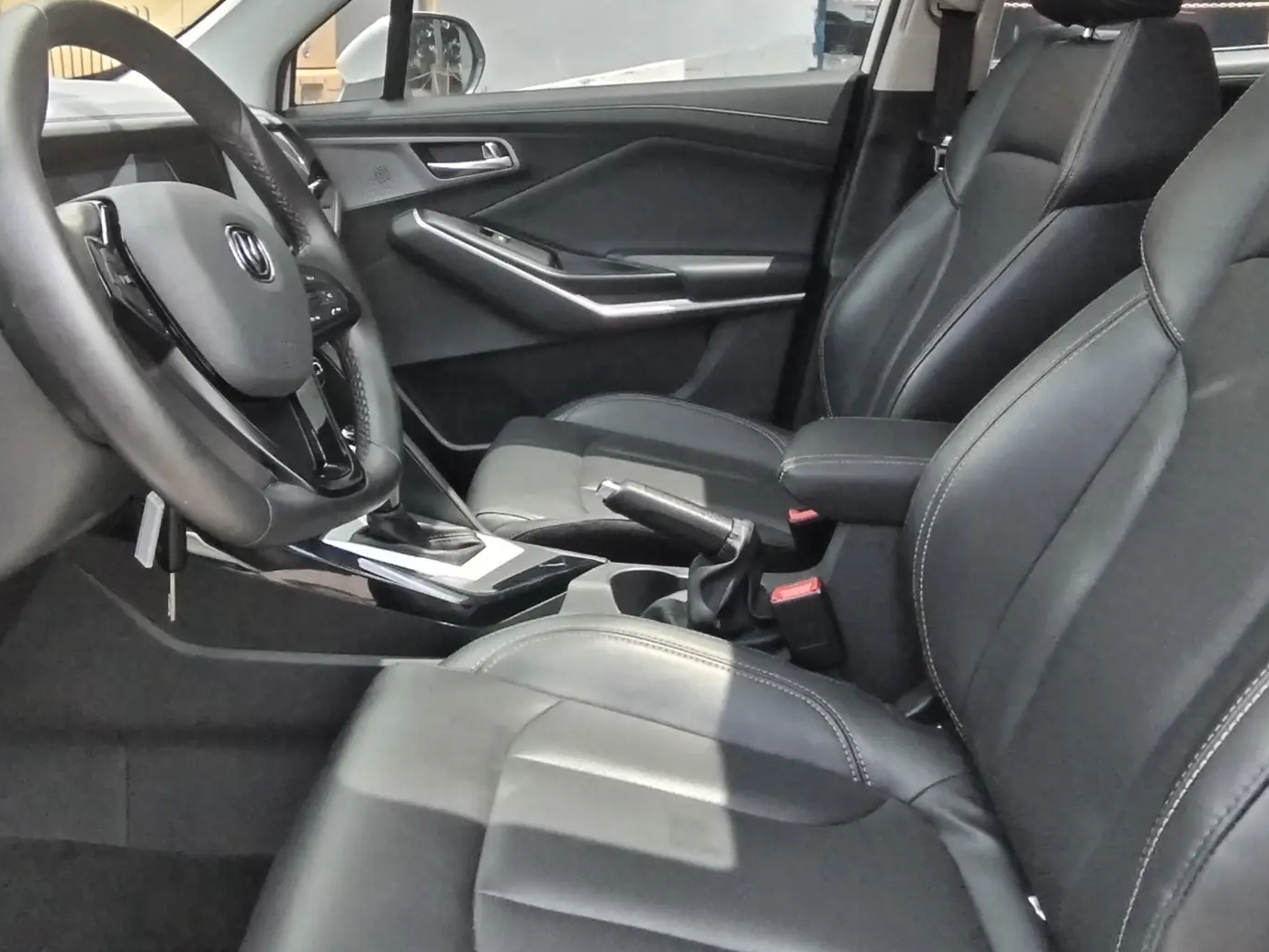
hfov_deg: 59.9
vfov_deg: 45.7
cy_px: 283
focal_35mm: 30
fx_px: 1100
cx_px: 598
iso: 100
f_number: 2.2
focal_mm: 1.42
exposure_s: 1/117
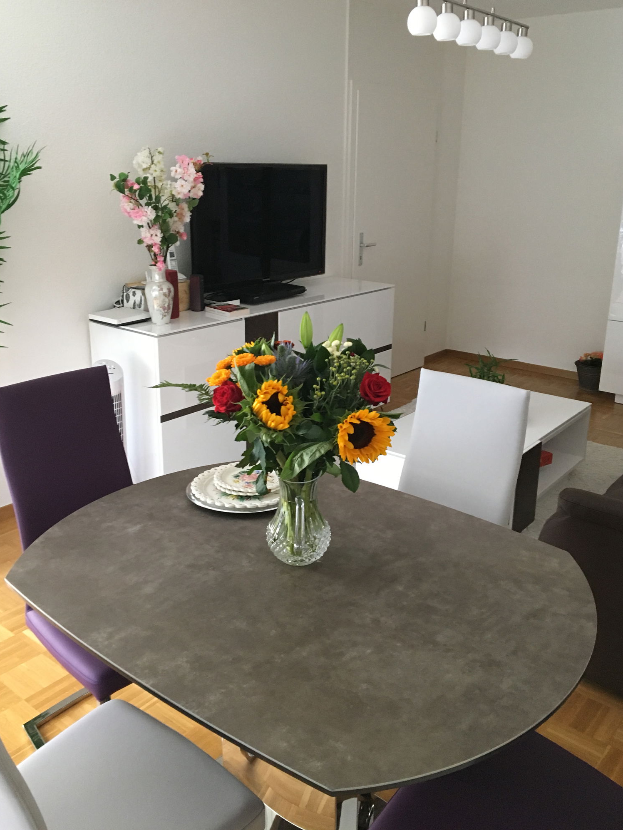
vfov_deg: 58.3
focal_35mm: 31
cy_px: 387
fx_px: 744
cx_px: 321
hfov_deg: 45.4
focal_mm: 4.15
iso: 200
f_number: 2.2
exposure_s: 1/33
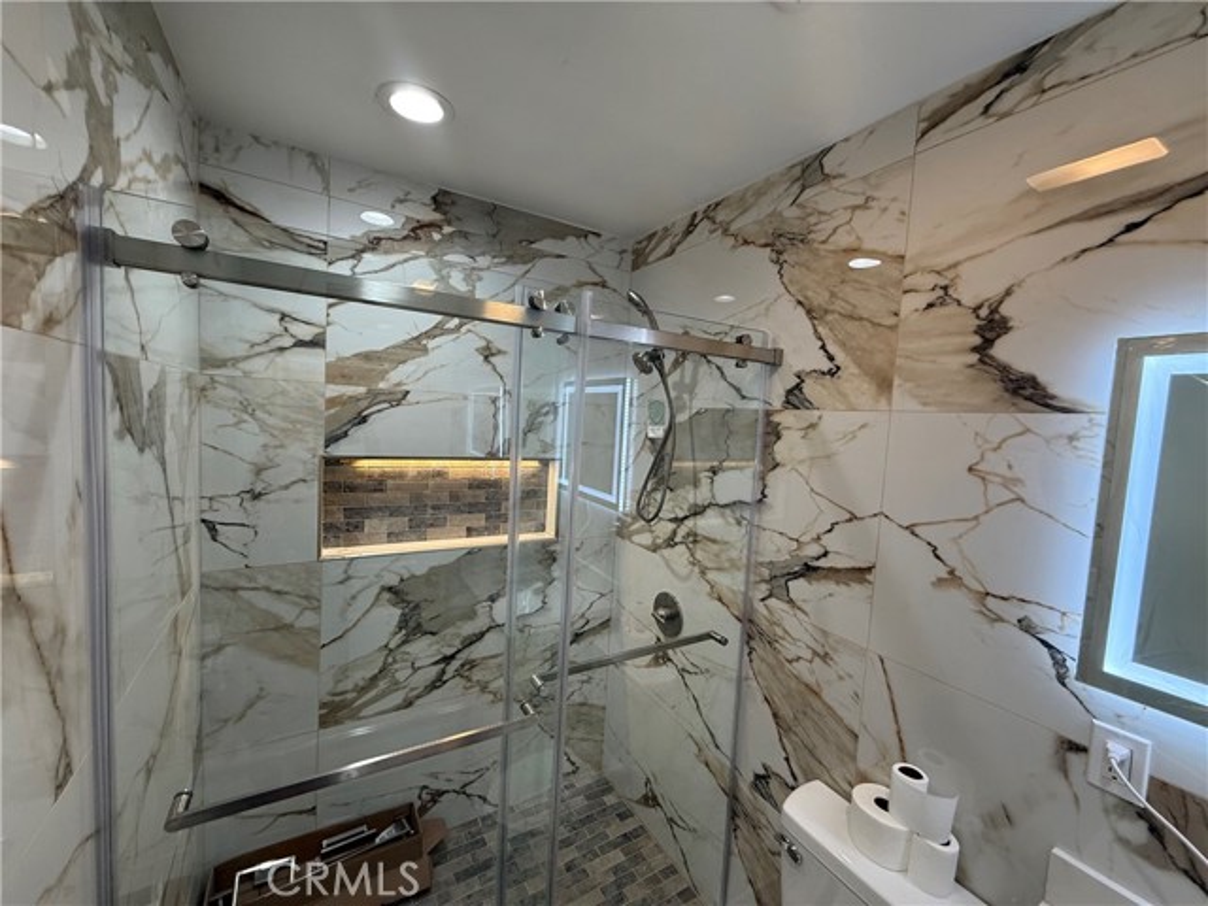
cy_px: 453
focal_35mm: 14
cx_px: 604
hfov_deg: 102.1
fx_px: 489
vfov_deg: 85.7
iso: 100
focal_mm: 2.22
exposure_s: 1/120
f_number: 2.2
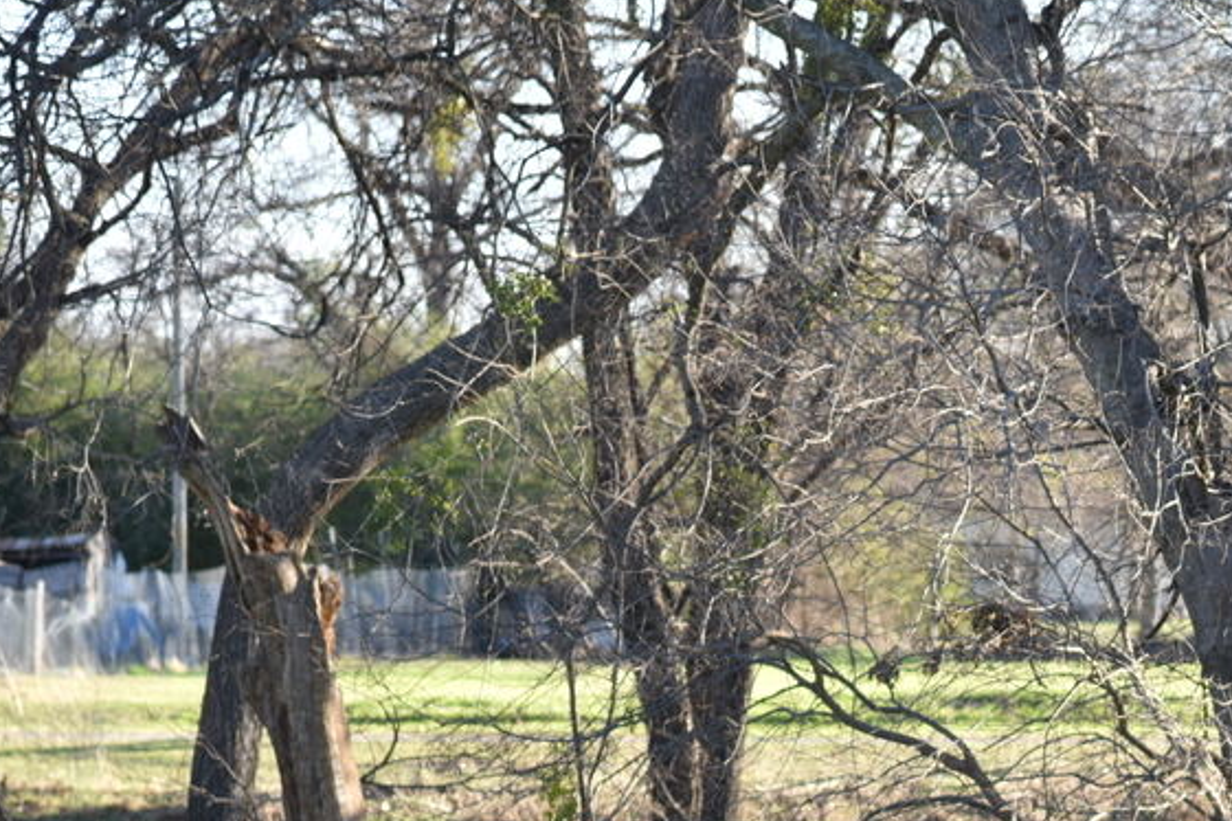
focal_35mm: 274
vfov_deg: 5.0
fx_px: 9376
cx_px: 1008
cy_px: 907
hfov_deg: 7.5
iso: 180
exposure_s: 1/250
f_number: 4
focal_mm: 120
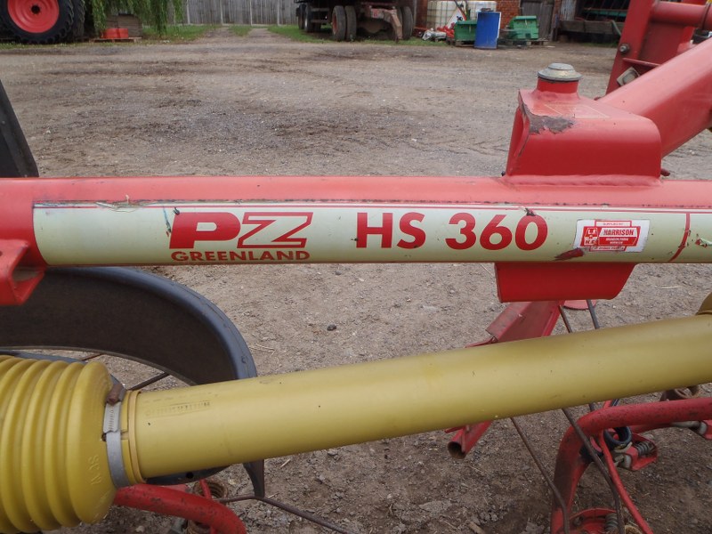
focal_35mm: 28
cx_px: 356
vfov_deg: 49.7
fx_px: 576
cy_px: 267
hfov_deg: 63.4
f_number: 4.5
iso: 80
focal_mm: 5
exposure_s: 1/500
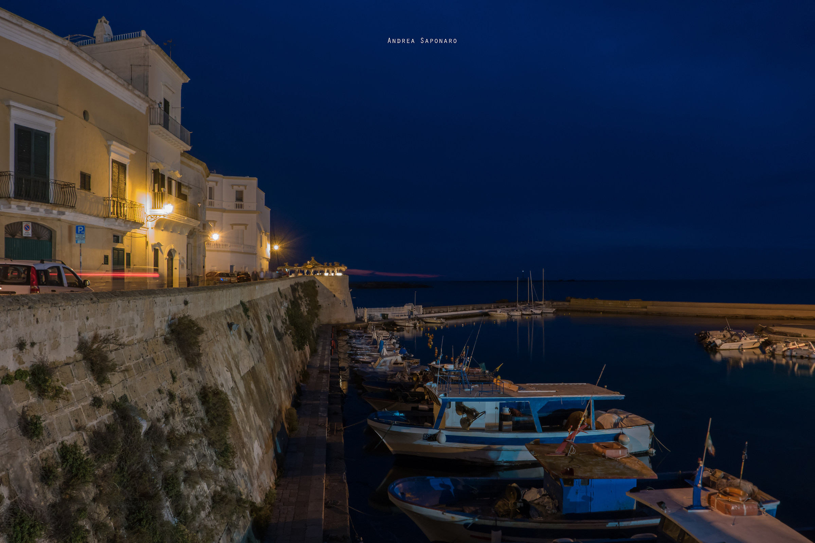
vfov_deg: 53.1
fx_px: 543
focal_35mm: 24
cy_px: 272
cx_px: 408
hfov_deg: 73.7
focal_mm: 16
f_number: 7.1
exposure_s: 3
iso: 400
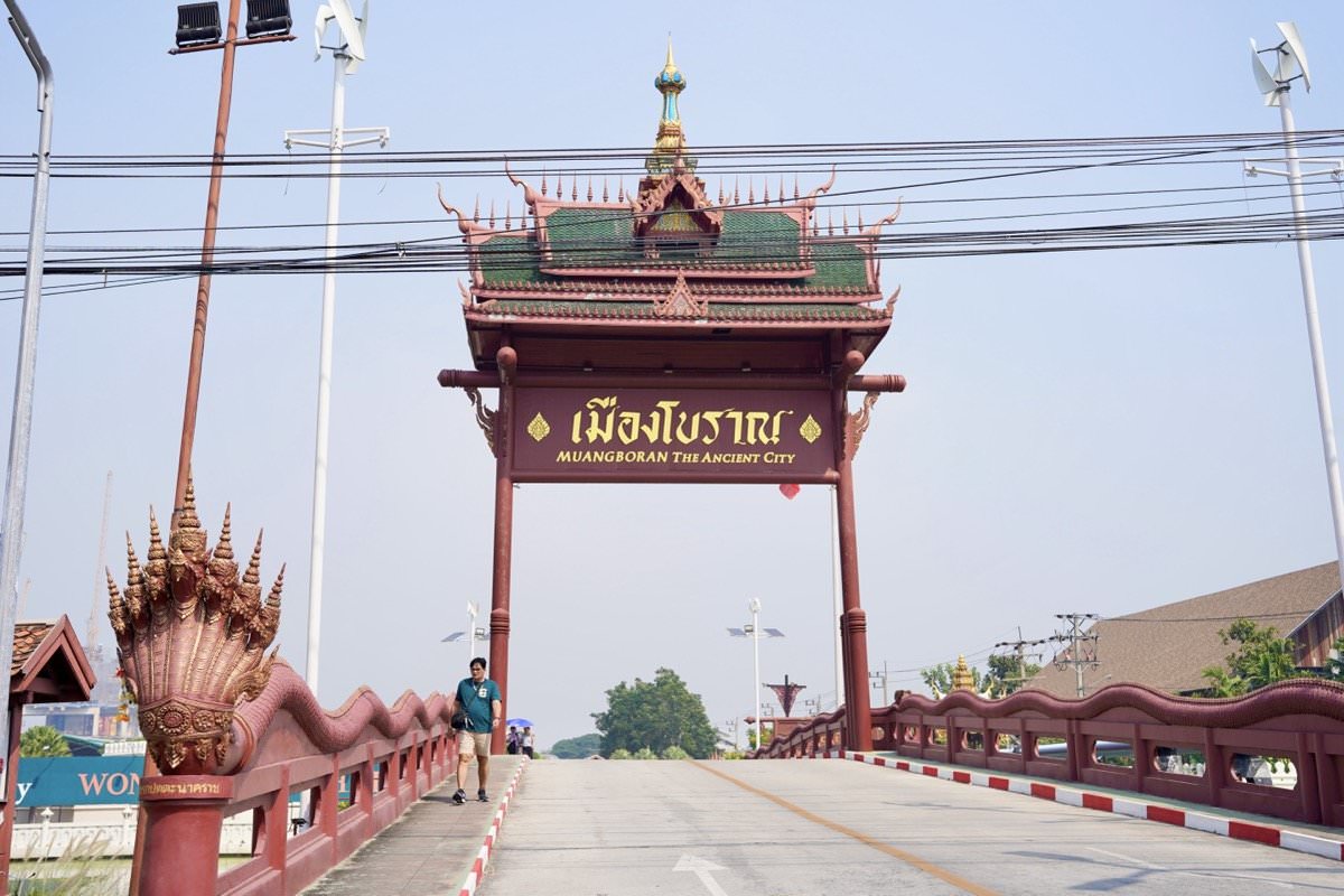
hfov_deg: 51.4
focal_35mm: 37
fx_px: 1396
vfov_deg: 35.6
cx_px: 672
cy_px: 448
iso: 100
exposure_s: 1/500
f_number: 5.6
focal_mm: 37.4
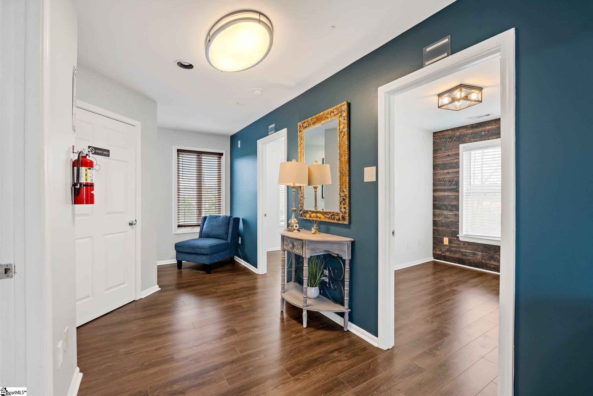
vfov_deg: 73.7
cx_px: 296
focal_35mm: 16
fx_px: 264
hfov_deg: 96.7
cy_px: 198
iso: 250
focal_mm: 16
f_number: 9
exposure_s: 1/5
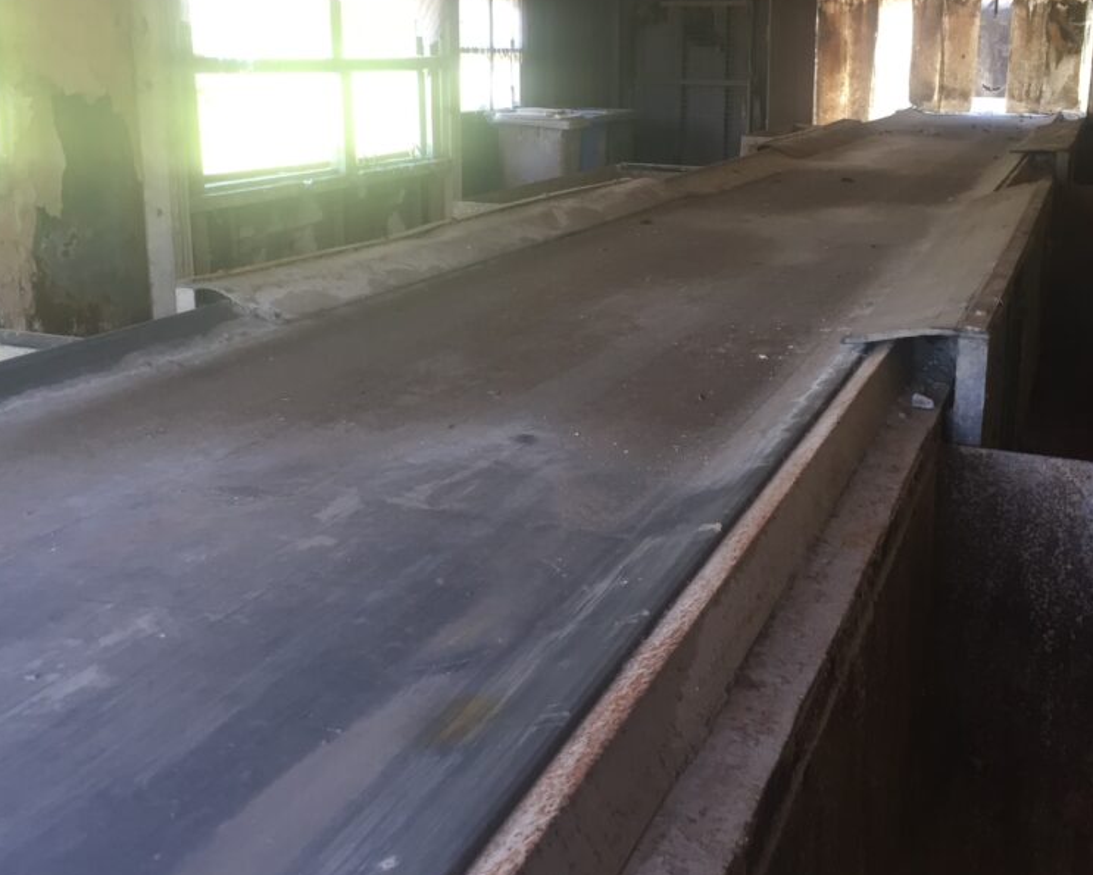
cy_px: 331
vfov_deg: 38.0
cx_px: 628
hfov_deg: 46.7
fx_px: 1262
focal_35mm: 39
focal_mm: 4.15
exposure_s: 1/33
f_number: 2.2
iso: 32
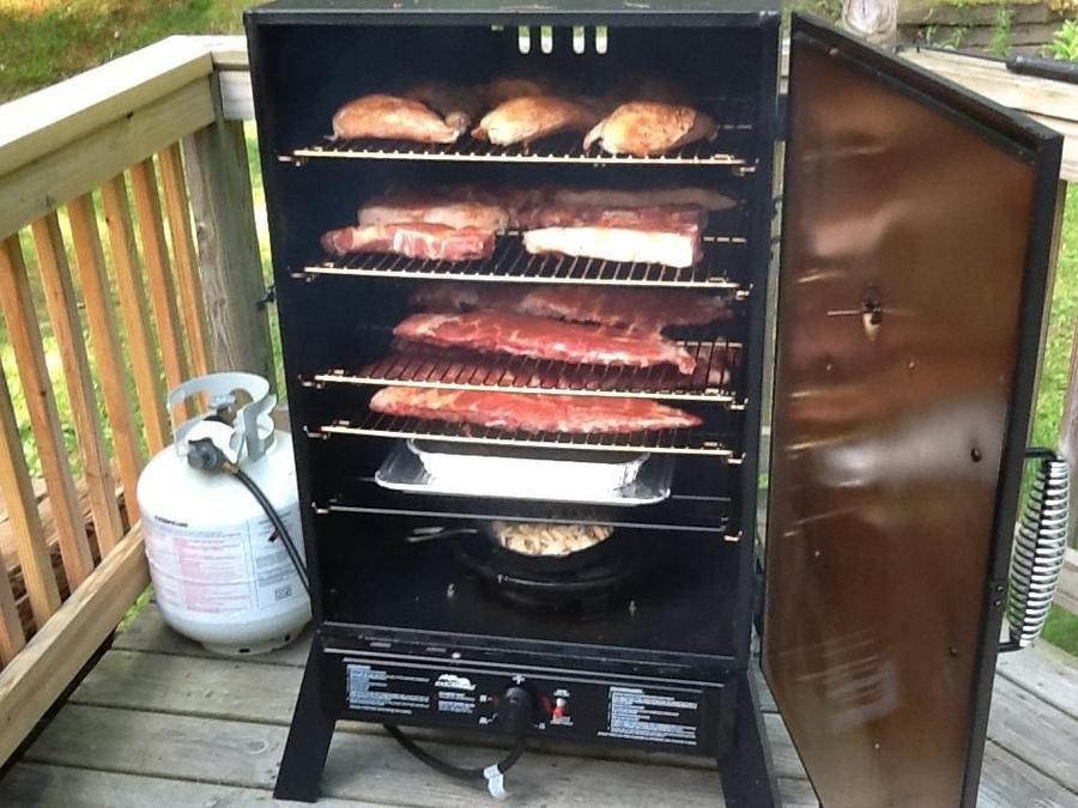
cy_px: 404
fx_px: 997
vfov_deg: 44.2
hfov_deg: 56.8
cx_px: 539
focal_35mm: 32
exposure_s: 1/60
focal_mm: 2.03
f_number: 2.4
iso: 80
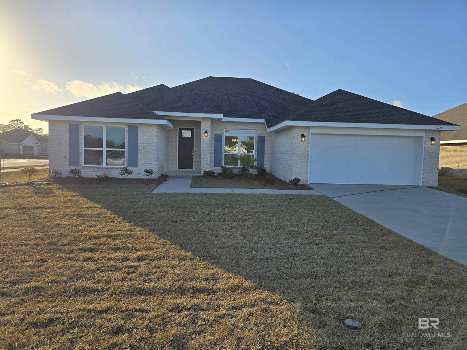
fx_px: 310
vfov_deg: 58.9
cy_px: 175
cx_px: 234
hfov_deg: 73.9
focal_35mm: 23
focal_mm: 6.3
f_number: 1.7
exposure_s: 1/1163
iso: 12
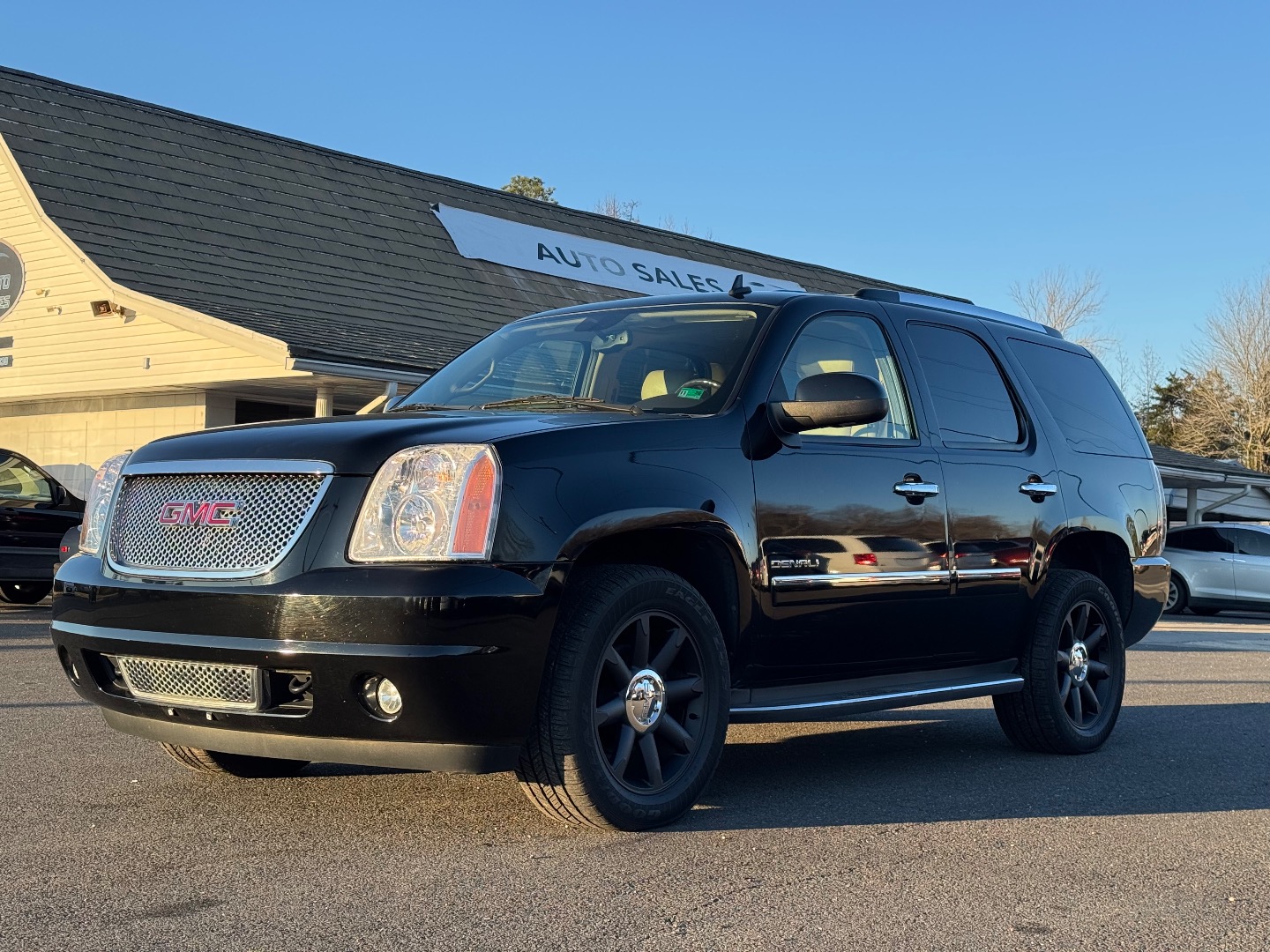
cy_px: 476
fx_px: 1761
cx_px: 635
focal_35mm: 48
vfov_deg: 30.3
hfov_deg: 39.7
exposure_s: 1/1366
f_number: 1.78
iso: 64
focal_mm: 6.76
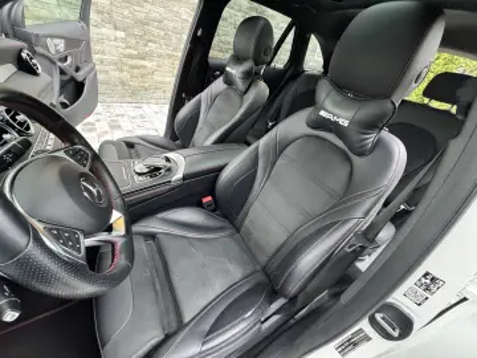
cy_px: 179
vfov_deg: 85.7
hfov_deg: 102.1
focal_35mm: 14
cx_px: 238
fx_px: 193
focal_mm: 2.22
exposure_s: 1/51
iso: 1250
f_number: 2.2
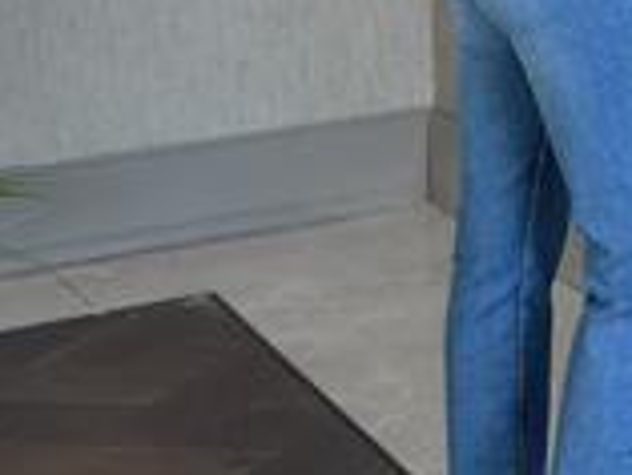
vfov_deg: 9.4
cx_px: 564
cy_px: -113
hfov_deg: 12.6
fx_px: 2832
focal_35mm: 155
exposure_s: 1/88
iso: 125
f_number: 1.78
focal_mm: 6.86
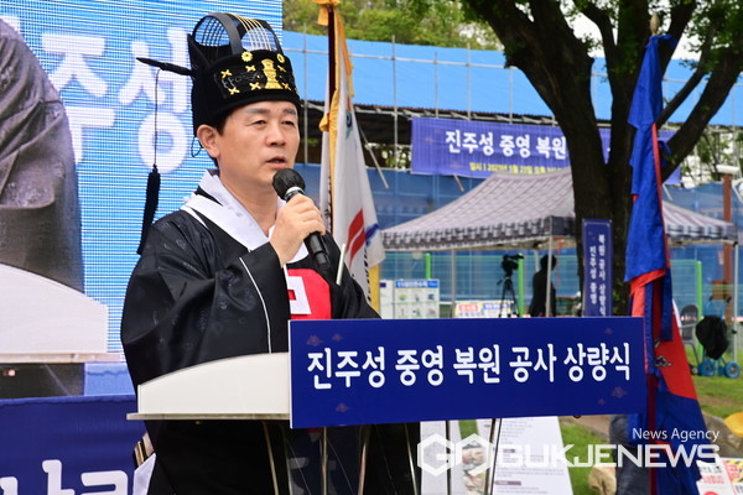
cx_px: 372
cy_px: 248
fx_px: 2311
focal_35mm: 112
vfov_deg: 12.2
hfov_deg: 18.3
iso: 1250
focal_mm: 112
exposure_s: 1/100
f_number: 18
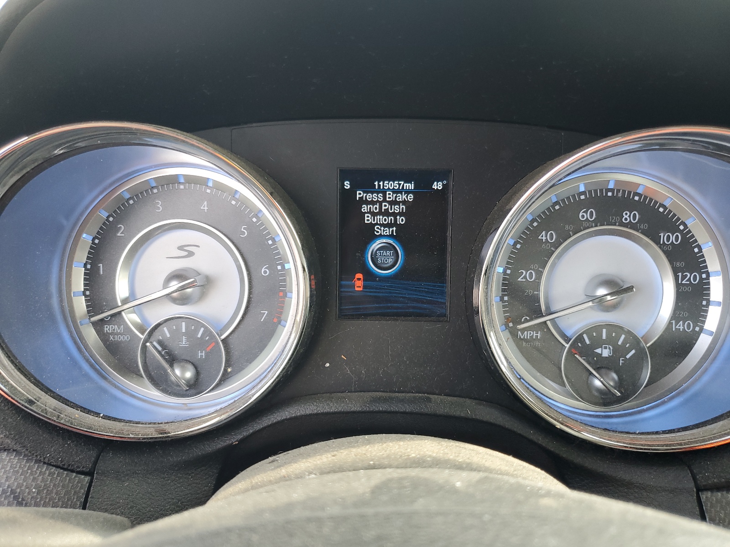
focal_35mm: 26
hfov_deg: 67.3
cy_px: 274
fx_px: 548
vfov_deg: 53.1
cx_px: 365
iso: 69
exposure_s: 1/120
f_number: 1.5
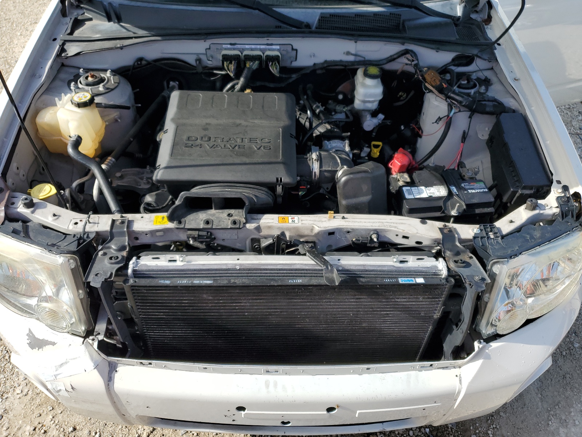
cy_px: 218
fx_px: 437
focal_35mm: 26
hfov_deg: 67.3
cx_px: 291
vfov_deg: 53.1
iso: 50
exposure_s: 1/1667
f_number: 1.5
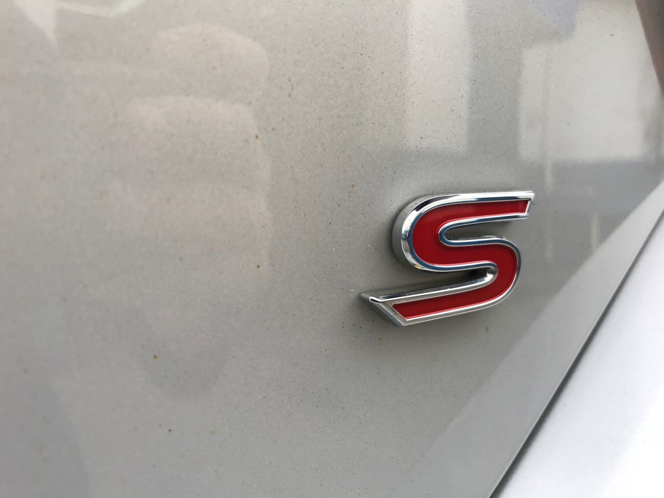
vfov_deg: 49.7
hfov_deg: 63.4
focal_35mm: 28
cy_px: 249
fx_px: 537
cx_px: 332
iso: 20
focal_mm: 3.99
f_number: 1.8
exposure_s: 1/397
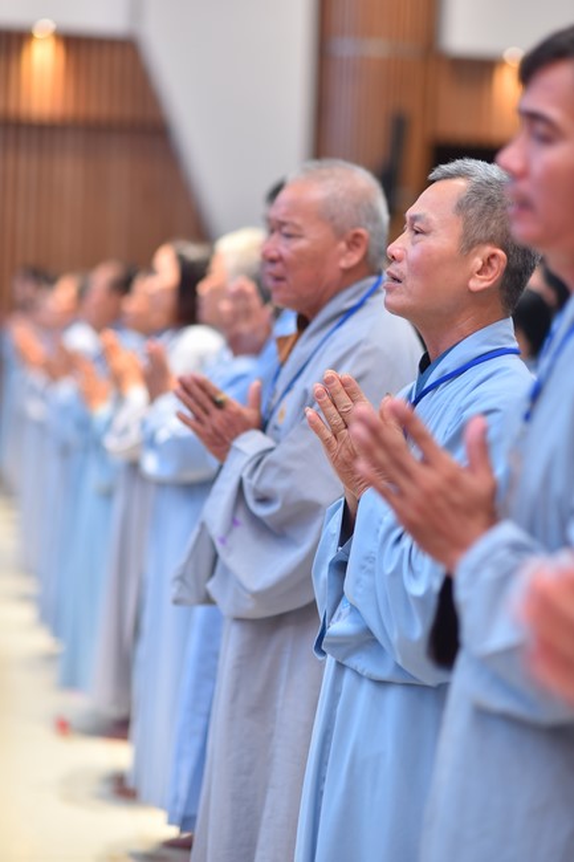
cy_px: 431
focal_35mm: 85
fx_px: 2034
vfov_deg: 23.9
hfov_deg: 16.1
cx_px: 287
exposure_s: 1/125
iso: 400
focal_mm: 85
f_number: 2.2
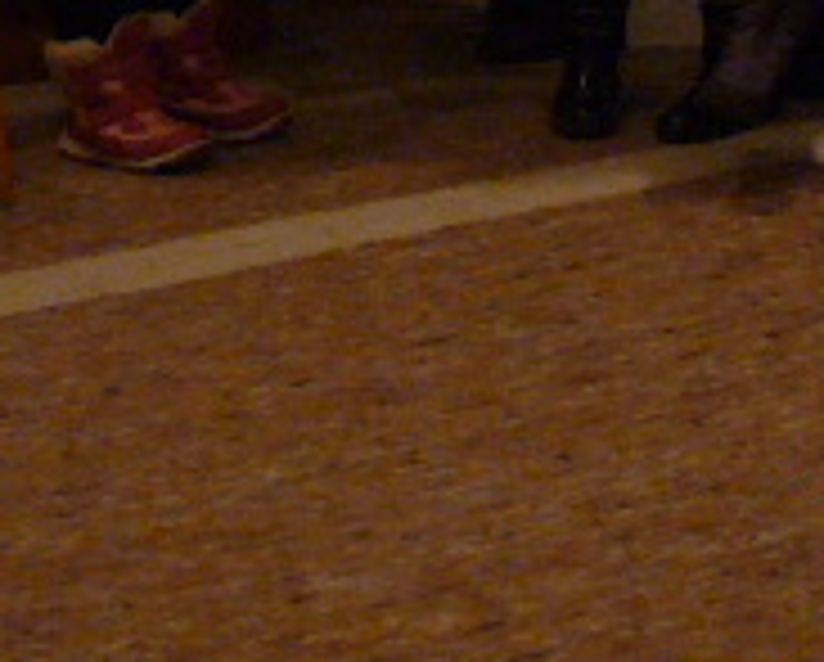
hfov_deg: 12.7
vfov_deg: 10.5
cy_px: -324
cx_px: 1292
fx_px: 3493
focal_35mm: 143
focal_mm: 4.8
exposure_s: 1/40
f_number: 2.8
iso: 400
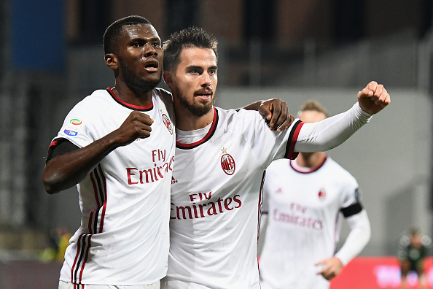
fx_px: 1684
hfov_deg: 14.7
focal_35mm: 140
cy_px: 144
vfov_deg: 9.8
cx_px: 216
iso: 3200
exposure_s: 1/1000
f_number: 4.5
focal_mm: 140
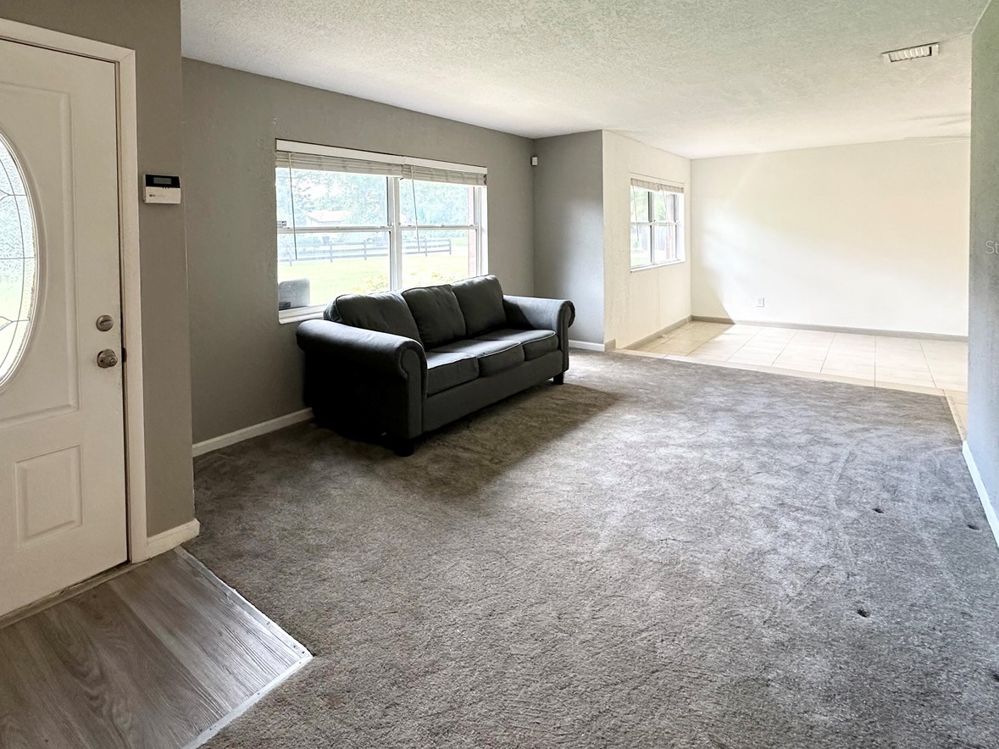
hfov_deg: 83.4
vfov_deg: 66.7
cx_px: 387
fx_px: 548
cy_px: 247
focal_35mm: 19
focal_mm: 2.22
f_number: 2.2
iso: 200
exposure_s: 1/120
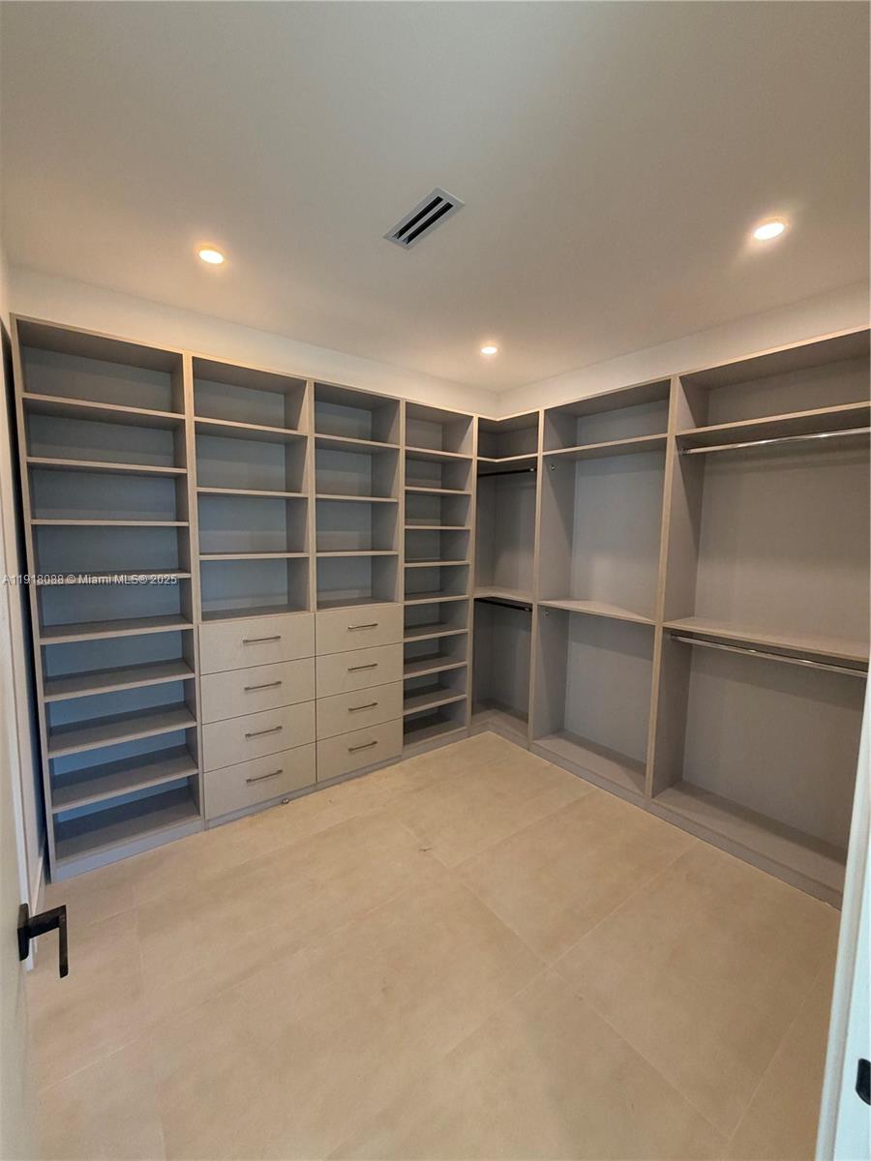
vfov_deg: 102.1
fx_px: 470
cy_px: 580
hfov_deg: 85.7
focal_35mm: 14
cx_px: 436
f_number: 2.2
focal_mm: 2.22
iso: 200
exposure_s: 1/60
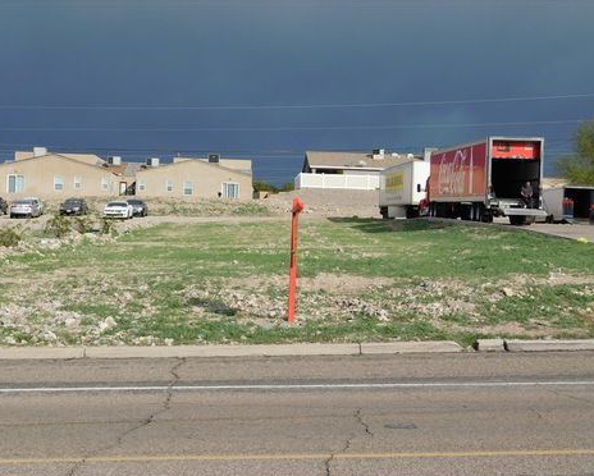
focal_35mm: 62
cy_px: 239
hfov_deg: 30.5
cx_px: 283
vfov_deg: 24.6
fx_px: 1091
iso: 125
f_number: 8
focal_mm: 10.4
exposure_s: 1/400
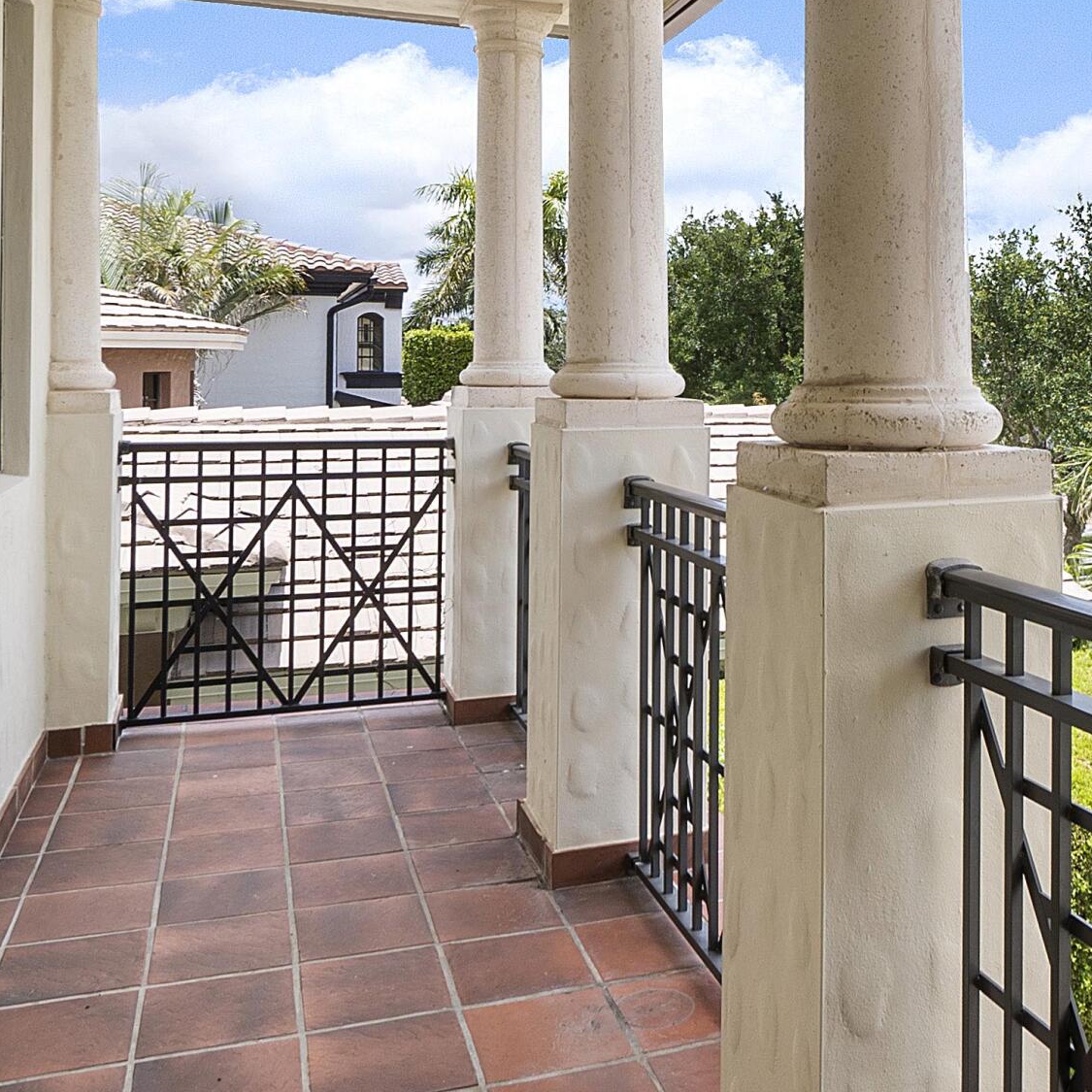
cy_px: 354
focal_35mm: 34
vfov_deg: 47.6
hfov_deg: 46.9
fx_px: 1213
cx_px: 801
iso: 100
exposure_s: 1/125
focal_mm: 10
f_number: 11
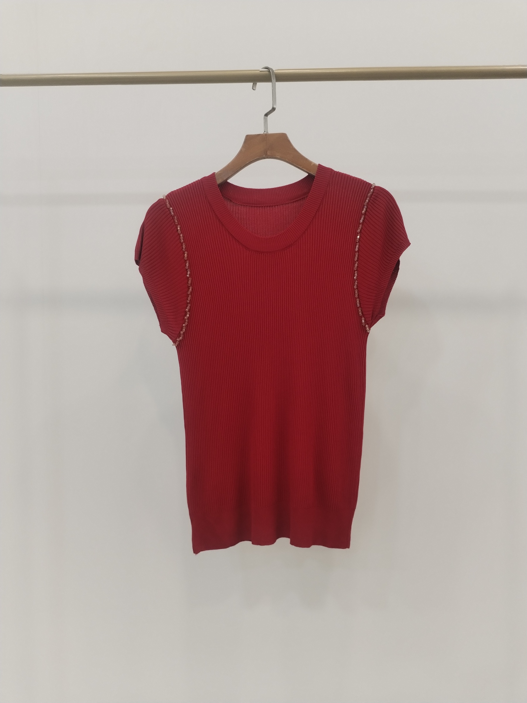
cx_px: 264
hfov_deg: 48.2
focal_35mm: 29
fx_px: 589
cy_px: 352
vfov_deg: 61.7
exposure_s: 1/60
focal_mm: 4.75
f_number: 1.8
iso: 246
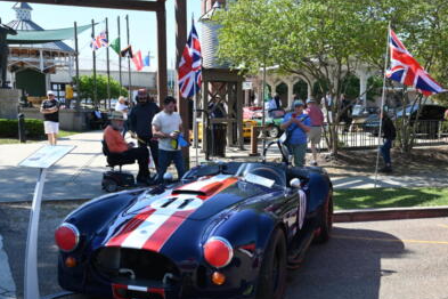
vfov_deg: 31.8
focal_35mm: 42
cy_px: 183
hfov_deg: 46.3
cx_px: 249
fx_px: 523
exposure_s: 1/250
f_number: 5.6
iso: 110
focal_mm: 33
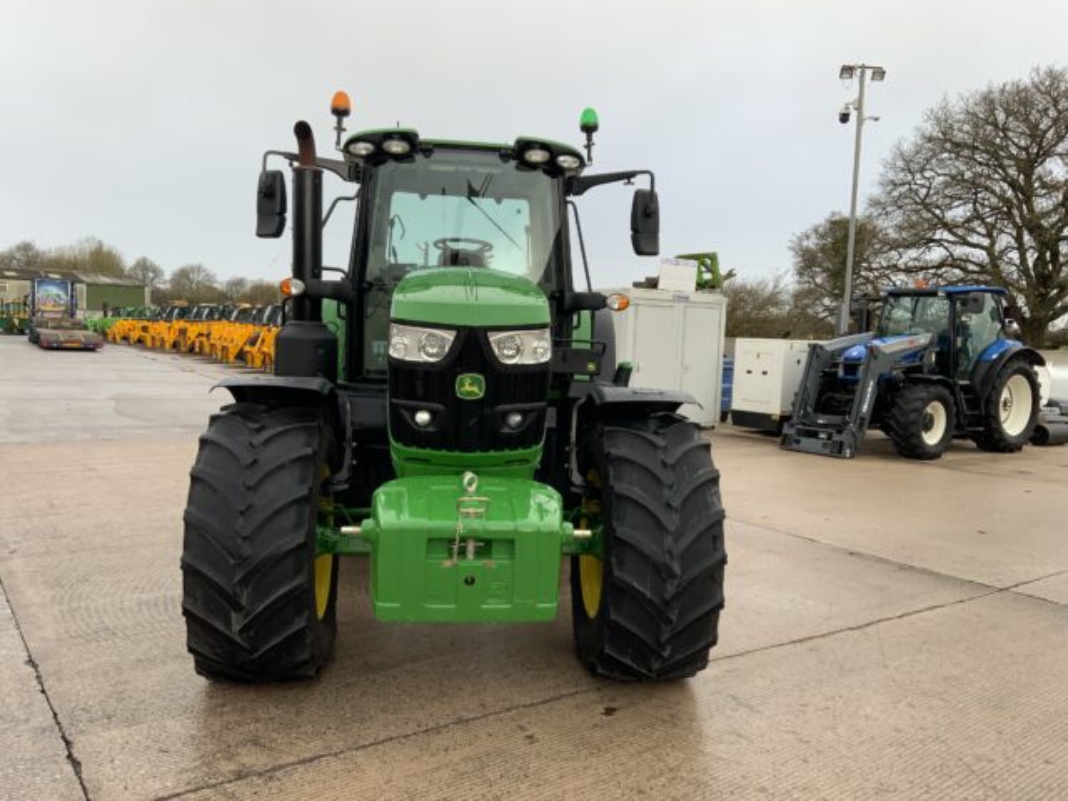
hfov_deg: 61.7
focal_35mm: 29
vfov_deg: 48.2
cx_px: 534
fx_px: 895
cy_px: 400
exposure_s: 1/129
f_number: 1.8
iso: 16
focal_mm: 3
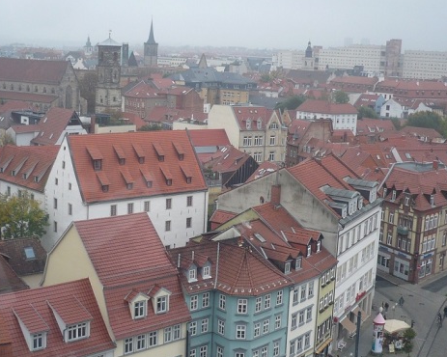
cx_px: 211
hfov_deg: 32.5
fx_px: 767
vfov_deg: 26.2
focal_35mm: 58
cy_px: 180
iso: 100
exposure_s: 1/160
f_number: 3
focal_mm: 6.6
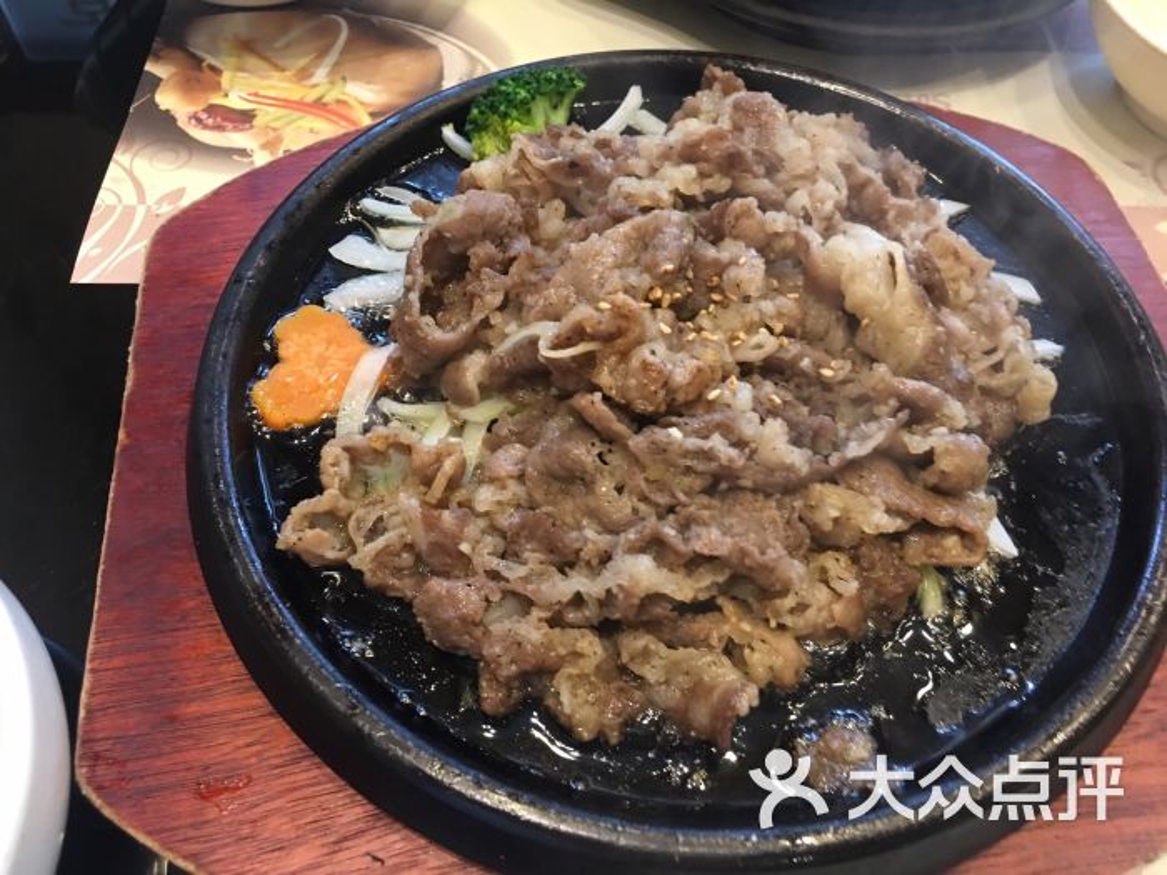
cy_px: 438
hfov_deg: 61.7
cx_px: 584
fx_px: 978
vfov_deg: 48.2
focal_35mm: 29
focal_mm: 4.15
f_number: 2.2
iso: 80
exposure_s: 1/17
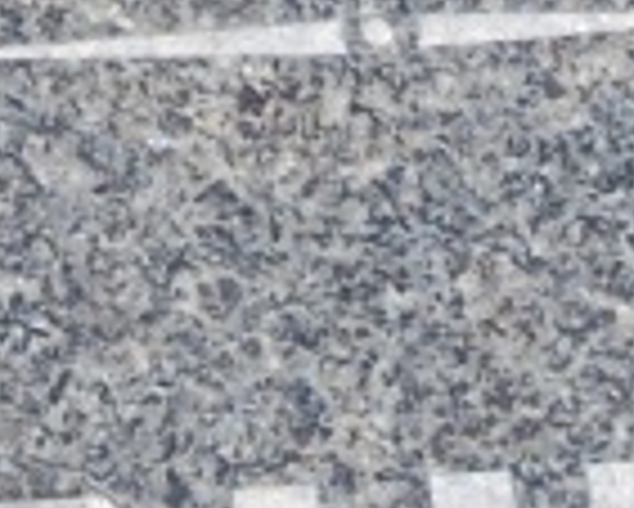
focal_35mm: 388
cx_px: 99
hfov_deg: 5.0
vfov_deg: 4.0
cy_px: -425
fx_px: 7285
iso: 200
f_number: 8
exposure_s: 1/250
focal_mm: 38
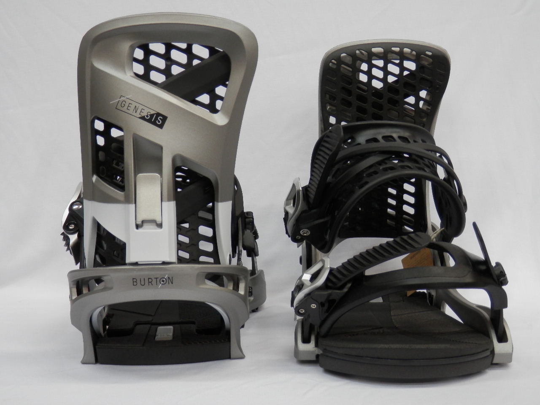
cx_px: 270
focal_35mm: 49
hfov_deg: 38.9
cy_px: 202
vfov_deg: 29.7
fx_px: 764
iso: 200
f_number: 4
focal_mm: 8.9
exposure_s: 1/10
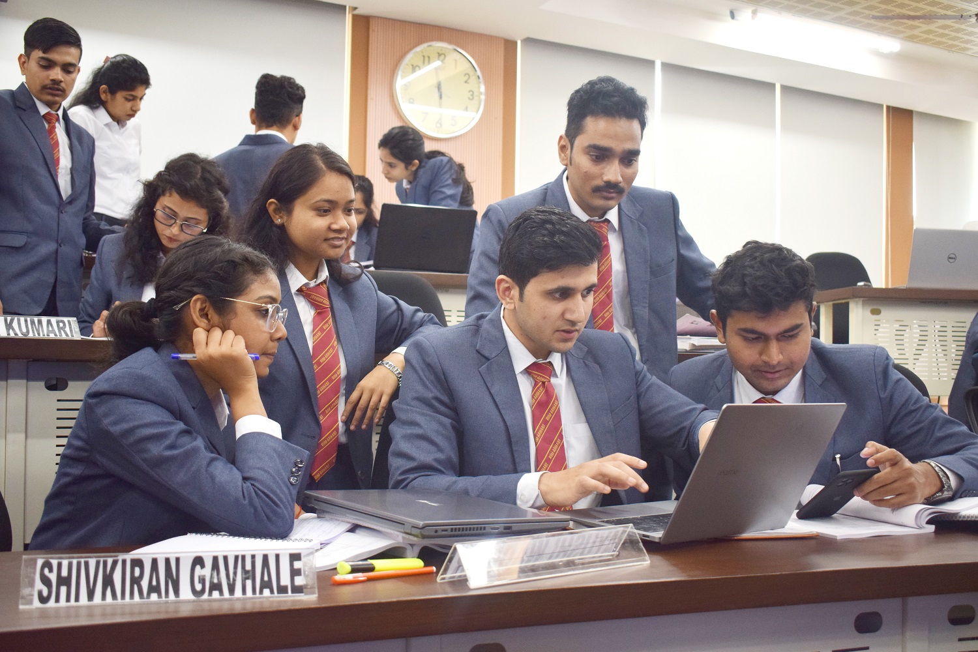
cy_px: 326
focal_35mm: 39
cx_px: 489
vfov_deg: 34.2
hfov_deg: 49.6
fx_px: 1059
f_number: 4
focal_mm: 26
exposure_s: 1/60
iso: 800
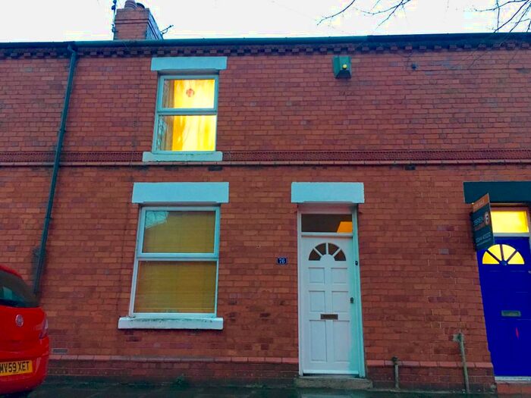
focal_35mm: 29
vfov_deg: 48.2
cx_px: 266
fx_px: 445
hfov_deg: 61.7
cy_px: 199
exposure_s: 1/17
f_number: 2.2
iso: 250
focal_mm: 4.15
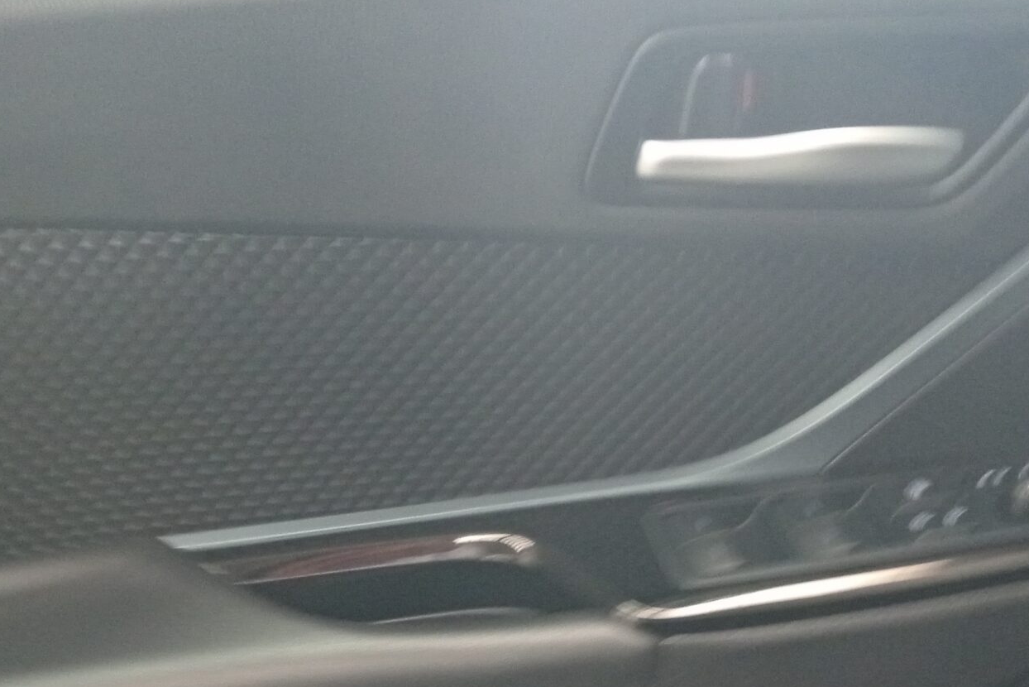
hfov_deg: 33.4
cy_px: 767
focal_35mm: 60
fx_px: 1715
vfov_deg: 21.4
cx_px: 538
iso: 752
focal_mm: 3.98
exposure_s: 1/33.3
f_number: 1.8
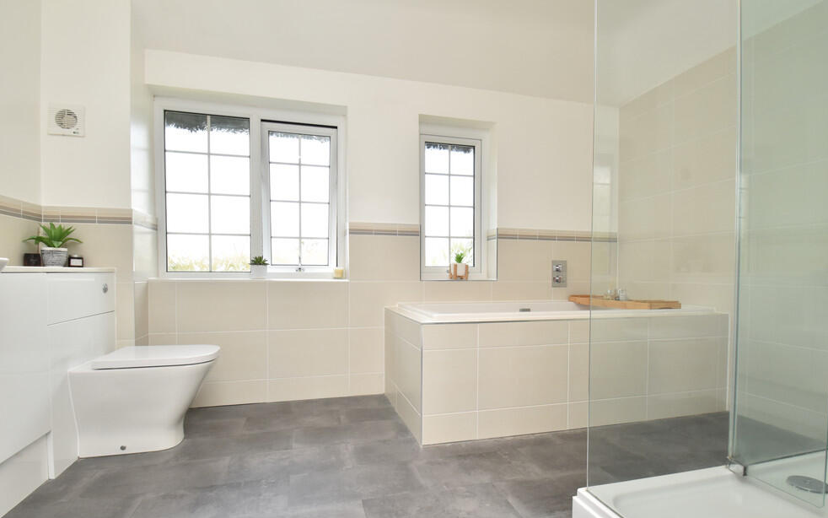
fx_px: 396
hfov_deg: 92.6
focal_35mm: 18
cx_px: 425
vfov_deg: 66.4
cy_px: 268
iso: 500
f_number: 9
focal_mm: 11
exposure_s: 1/60
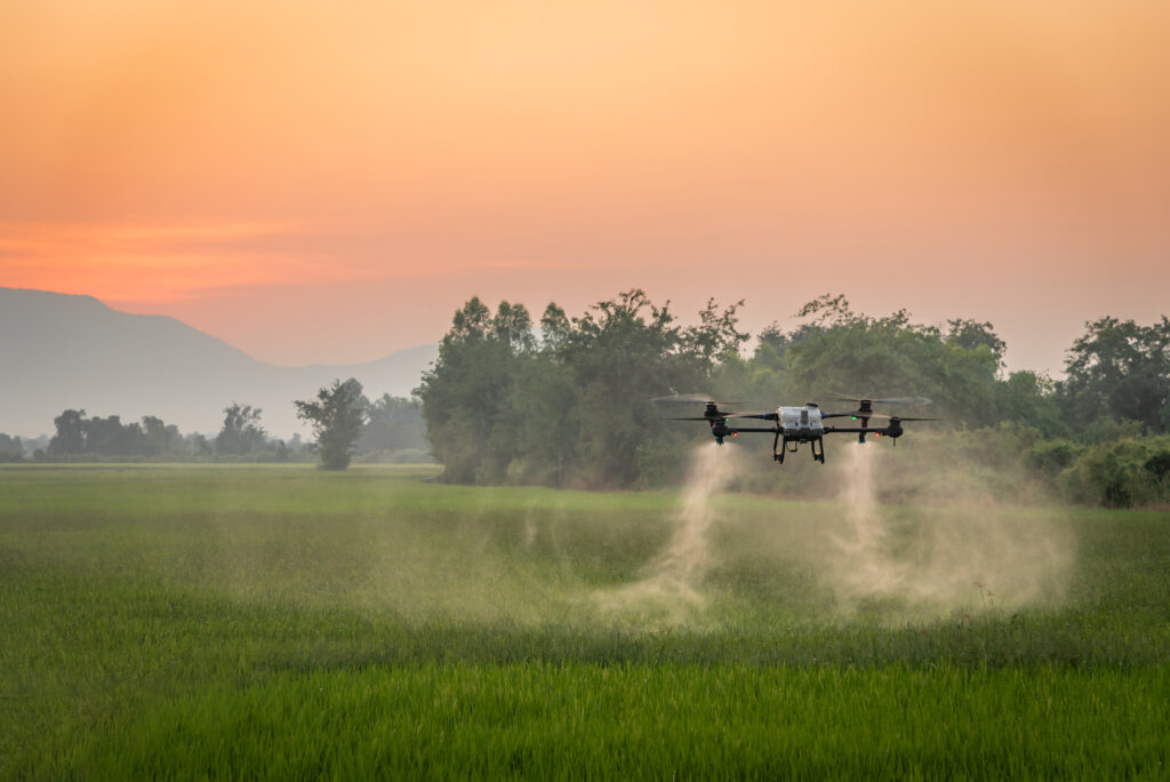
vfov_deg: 11.4
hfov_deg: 17.1
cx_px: 585
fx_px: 3902
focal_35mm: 120
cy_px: 391
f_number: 6.3
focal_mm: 120
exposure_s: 1/100
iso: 400
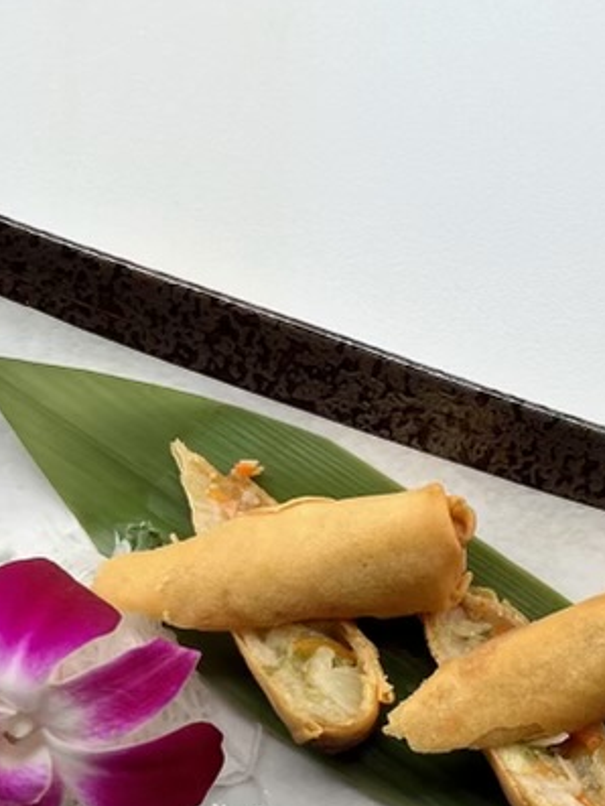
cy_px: 658
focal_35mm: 67
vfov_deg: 28.3
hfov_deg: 21.7
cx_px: 487
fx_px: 1560
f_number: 1.5
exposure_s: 1/416
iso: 50
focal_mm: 5.7
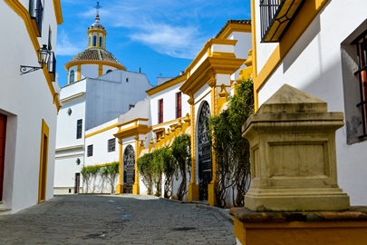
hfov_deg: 50.7
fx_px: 387
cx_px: 184
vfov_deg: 35.1
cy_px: 122
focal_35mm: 38
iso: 100
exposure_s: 1/640
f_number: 6.3
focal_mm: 38
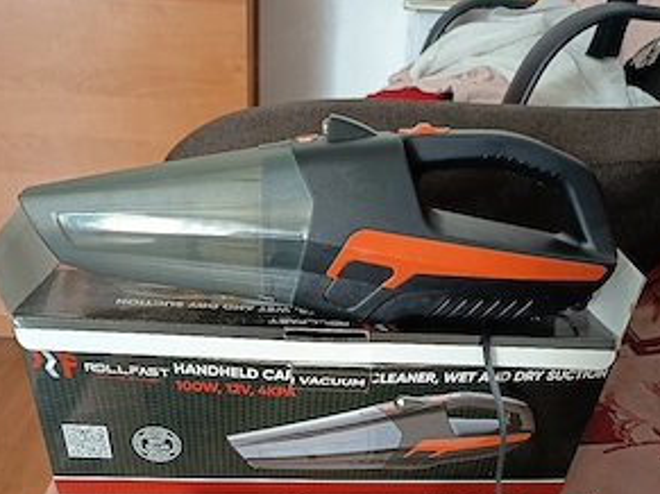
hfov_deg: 55.4
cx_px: 327
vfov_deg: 40.1
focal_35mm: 33
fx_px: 629
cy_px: 433
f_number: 1.7
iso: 1085
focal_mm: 5.24
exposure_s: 1/25.1
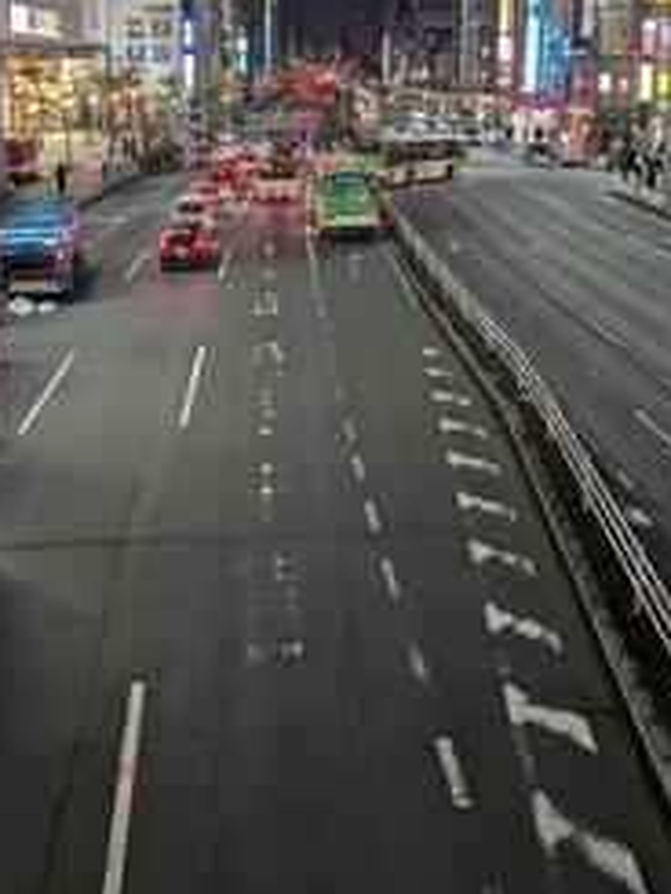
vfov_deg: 45.7
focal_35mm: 39
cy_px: 197
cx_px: 297
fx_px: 1007
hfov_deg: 36.8
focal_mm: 6.9
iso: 197
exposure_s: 1/100
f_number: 1.68
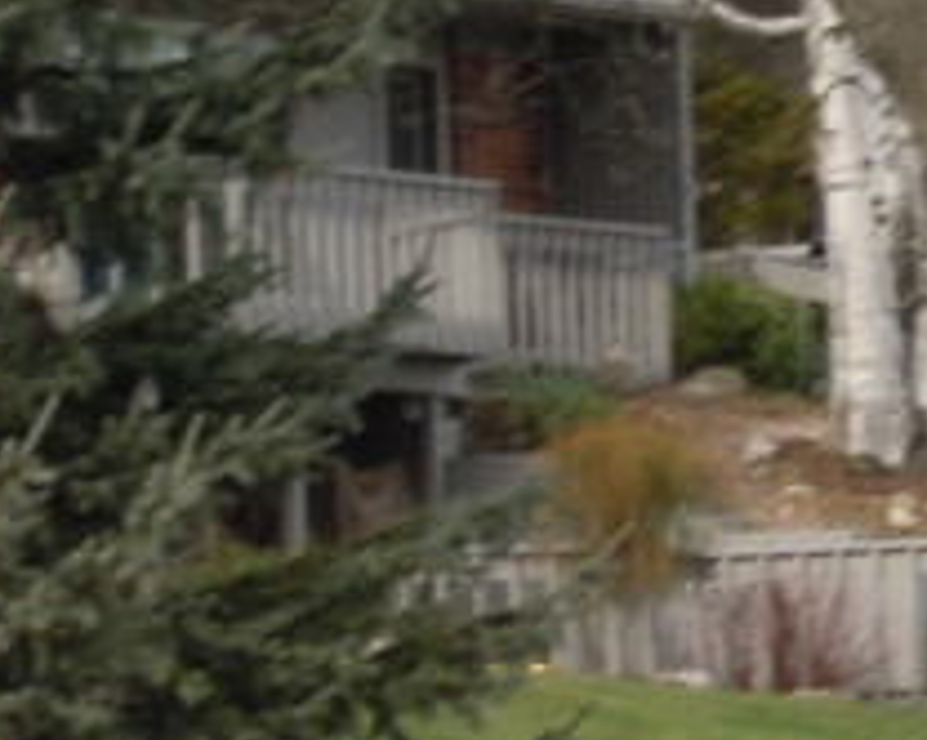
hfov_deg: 3.1
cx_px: 1578
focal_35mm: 623
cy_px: -31
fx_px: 17076
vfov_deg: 2.5
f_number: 5.5
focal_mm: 29.8
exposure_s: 1/160
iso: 160
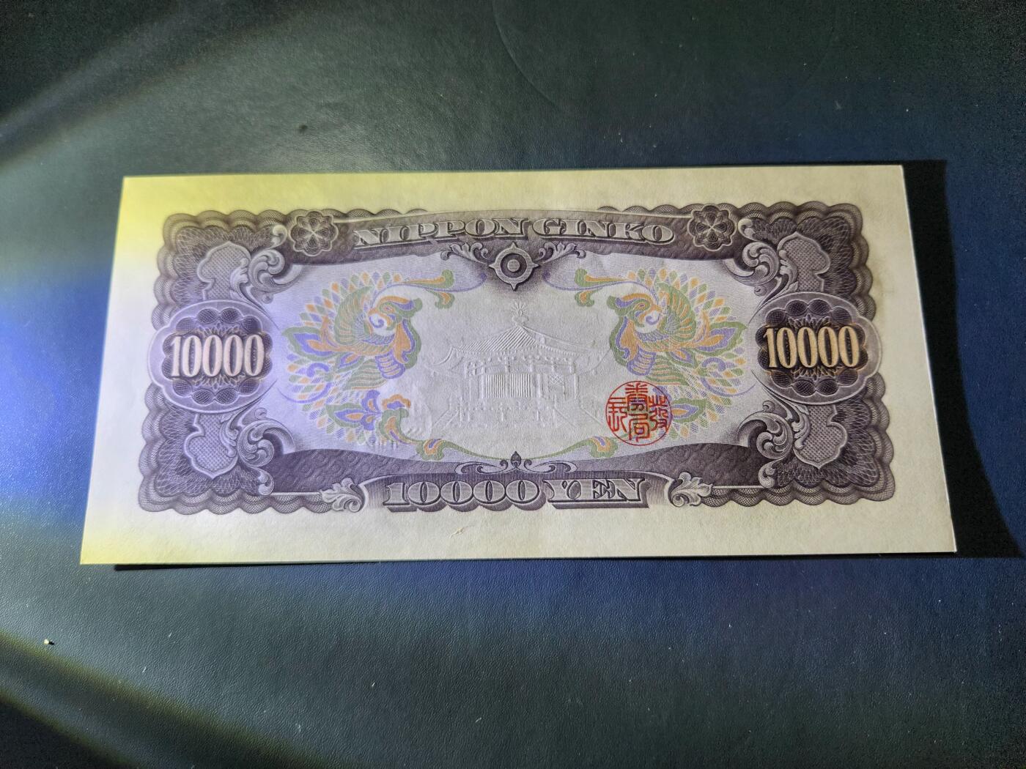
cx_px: 513
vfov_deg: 58.9
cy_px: 384
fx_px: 682
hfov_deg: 73.9
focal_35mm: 23
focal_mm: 5.4
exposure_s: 1/101
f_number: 1.8
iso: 80
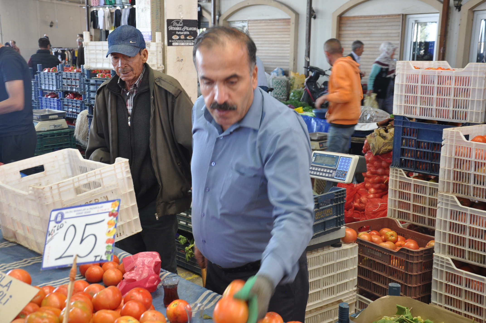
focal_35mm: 48
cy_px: 162
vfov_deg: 28.0
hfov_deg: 41.2
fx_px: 647
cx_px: 243
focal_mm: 32
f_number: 5
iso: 400
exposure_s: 1/25
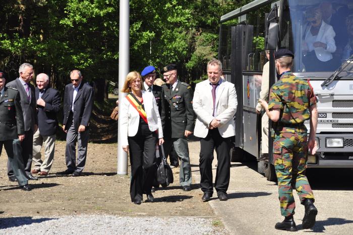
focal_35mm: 165
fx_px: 1616
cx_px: 176
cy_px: 118
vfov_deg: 8.3
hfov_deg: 12.5
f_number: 9
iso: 200
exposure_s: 1/320
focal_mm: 110
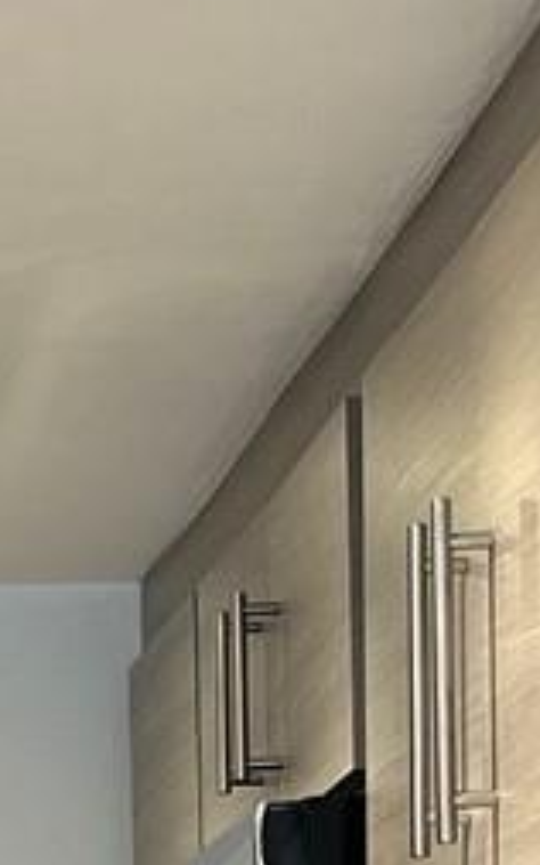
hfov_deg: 7.3
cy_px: 1501
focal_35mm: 174
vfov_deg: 11.3
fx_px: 4099
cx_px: -414
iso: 125
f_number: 1.5
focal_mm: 5.7
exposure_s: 1/120
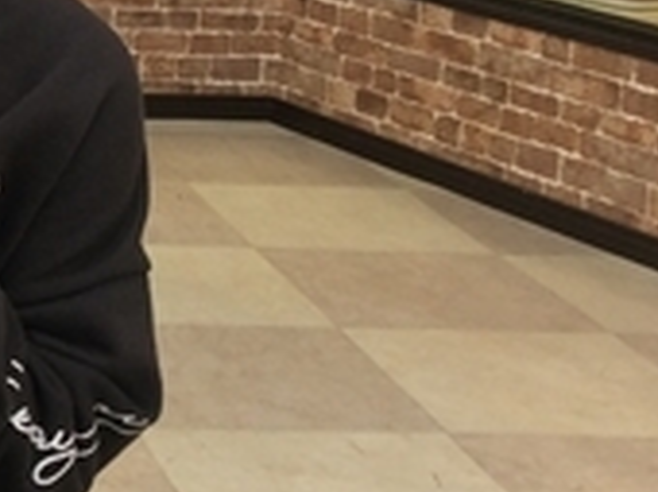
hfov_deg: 15.7
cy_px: -35
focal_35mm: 113
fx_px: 2145
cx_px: -387
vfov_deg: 12.9
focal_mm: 3.3
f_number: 2.4
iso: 32
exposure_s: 1/24
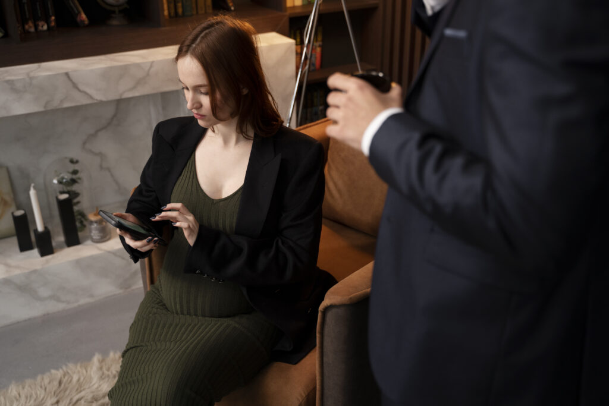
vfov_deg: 32.6
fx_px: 694
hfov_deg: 47.4
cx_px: 304
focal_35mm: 41
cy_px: 203
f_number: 2.8
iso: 1000
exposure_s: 1/160
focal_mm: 41
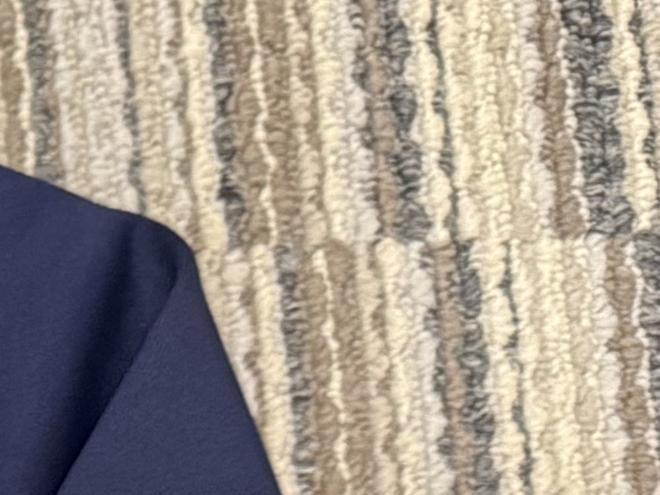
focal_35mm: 145
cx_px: -991
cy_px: 1090
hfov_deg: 11.1
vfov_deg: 9.4
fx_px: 2765
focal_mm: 6.76
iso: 640
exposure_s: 1/60
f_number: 1.78
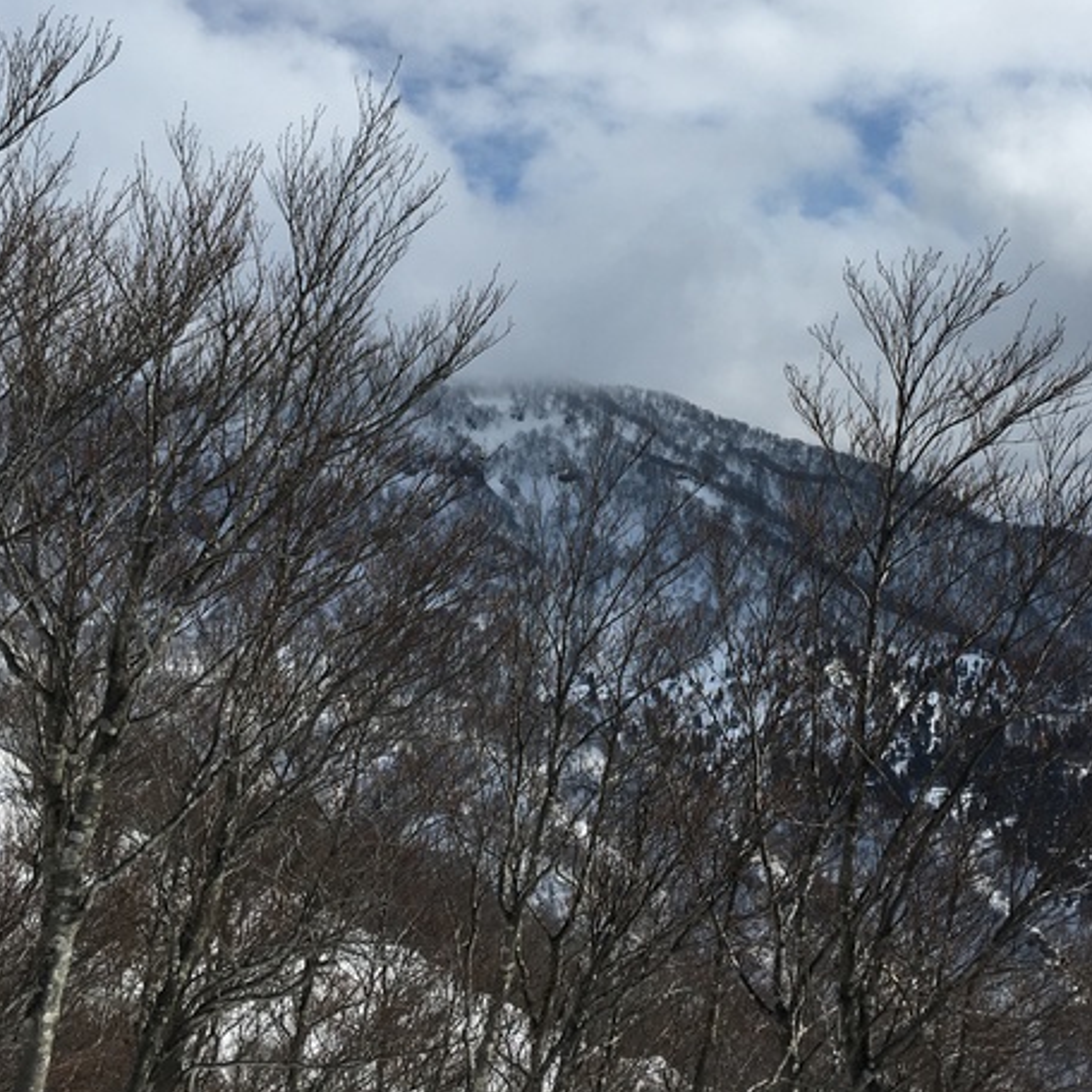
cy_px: 388
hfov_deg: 37.4
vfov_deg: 37.3
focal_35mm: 45
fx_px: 1606
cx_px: 647
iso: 25
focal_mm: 4.15
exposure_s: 1/4525
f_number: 2.2
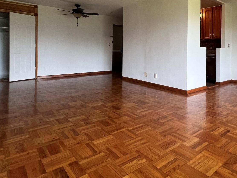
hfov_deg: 69.3
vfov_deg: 54.8
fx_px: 164
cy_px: 50
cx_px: 160
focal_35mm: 24
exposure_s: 1/90
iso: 250
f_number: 1.8
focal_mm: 1.57
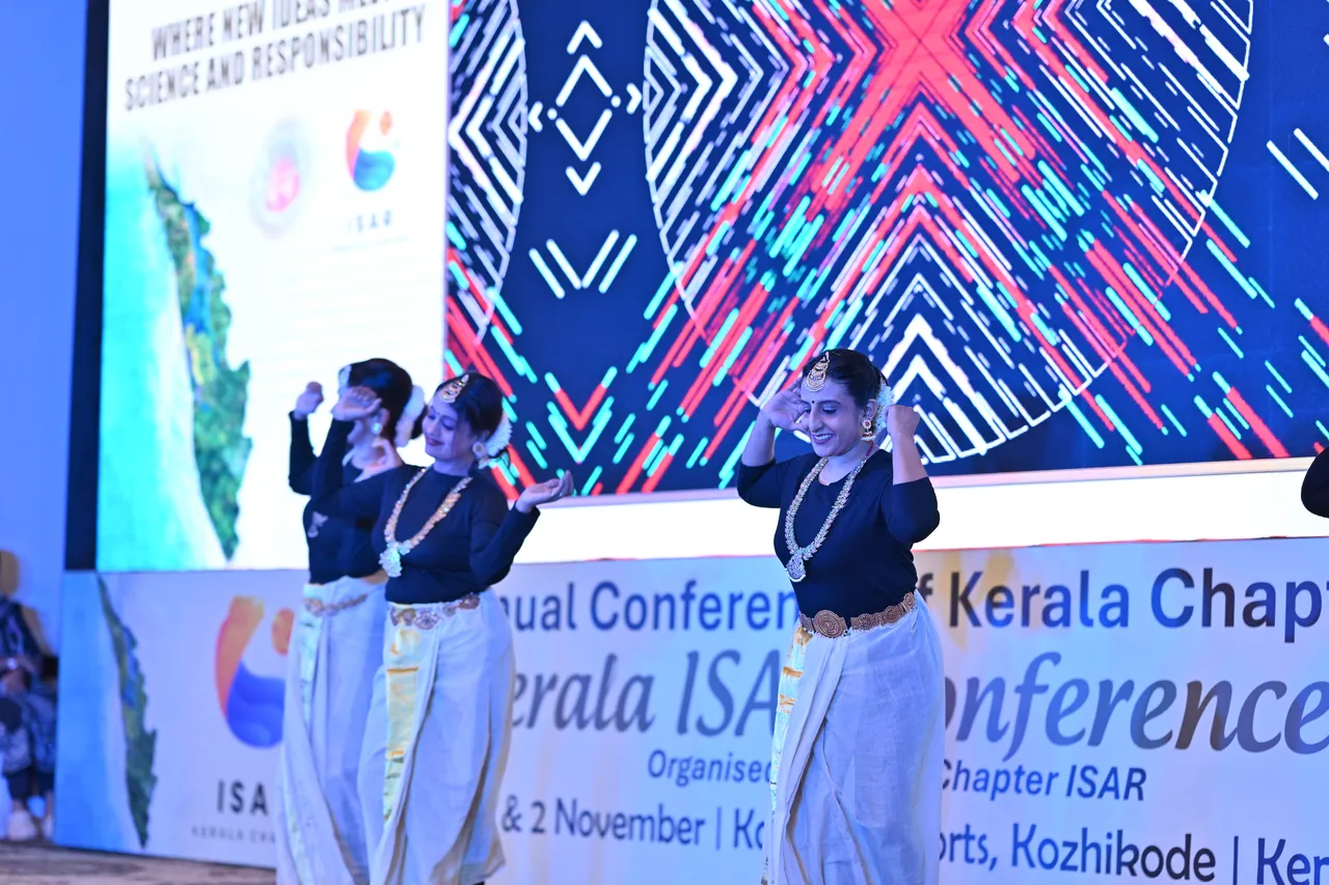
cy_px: 442
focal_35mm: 85
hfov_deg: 23.9
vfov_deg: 16.1
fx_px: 3137
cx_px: 664
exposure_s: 1/250
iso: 1250
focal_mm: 85
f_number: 2.2
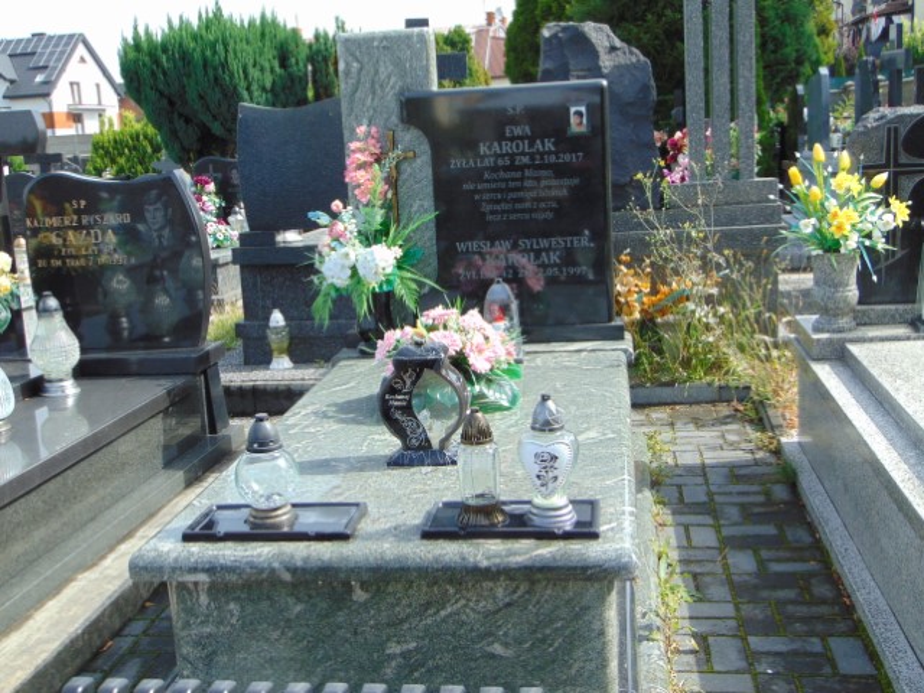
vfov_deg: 34.3
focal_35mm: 42
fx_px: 1121
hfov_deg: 44.8
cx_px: 462
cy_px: 346
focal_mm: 7.6
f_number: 3.3
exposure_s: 1/320
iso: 80
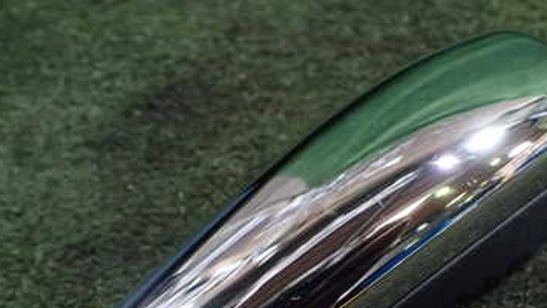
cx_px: 303
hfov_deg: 37.8
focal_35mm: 55
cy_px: 294
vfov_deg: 21.2
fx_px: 798
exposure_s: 1/100
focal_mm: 5.4
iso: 800
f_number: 2.3
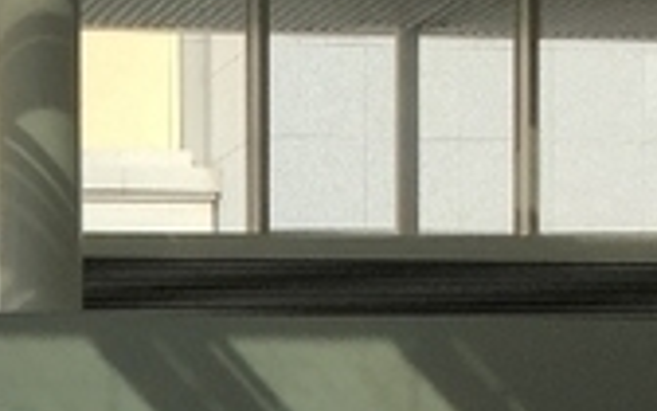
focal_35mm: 146
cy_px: 728
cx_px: -305
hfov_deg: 13.5
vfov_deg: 8.6
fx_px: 2614
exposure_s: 1/1319
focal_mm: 4.15
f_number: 2.2
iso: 32
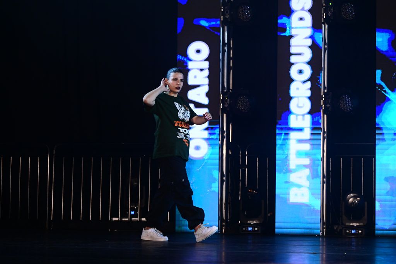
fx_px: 1210
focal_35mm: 110
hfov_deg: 18.6
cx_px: 198
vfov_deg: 12.5
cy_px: 132
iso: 3200
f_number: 3.5
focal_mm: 110
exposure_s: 1/800
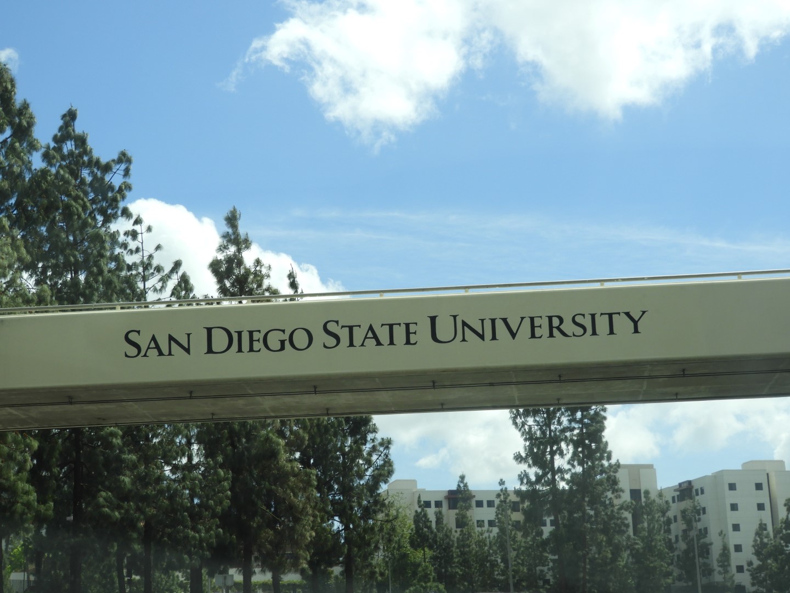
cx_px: 395
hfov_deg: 27.8
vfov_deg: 21.0
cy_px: 296
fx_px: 1598
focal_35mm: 70
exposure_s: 1/800
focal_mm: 12.5
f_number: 4.5
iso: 100
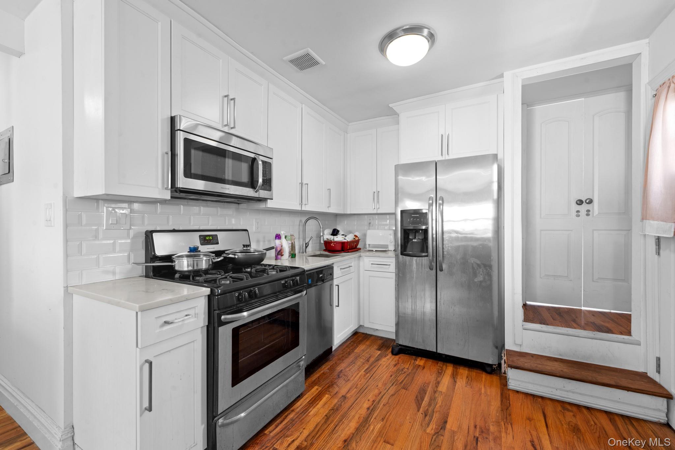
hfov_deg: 104.3
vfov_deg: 81.2
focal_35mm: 14
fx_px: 262
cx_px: 338
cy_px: 225
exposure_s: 2.5
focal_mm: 14
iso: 200
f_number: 10
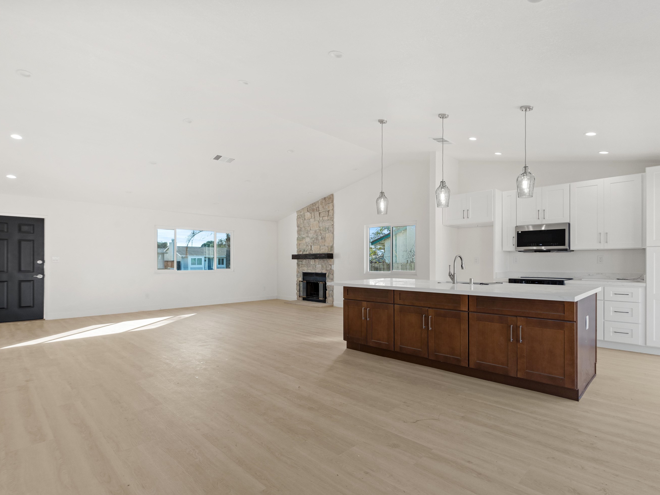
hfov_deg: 87.7
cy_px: 256
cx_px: 347
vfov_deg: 71.6
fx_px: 343
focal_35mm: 18
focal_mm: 16
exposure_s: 1/8
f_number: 8
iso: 640
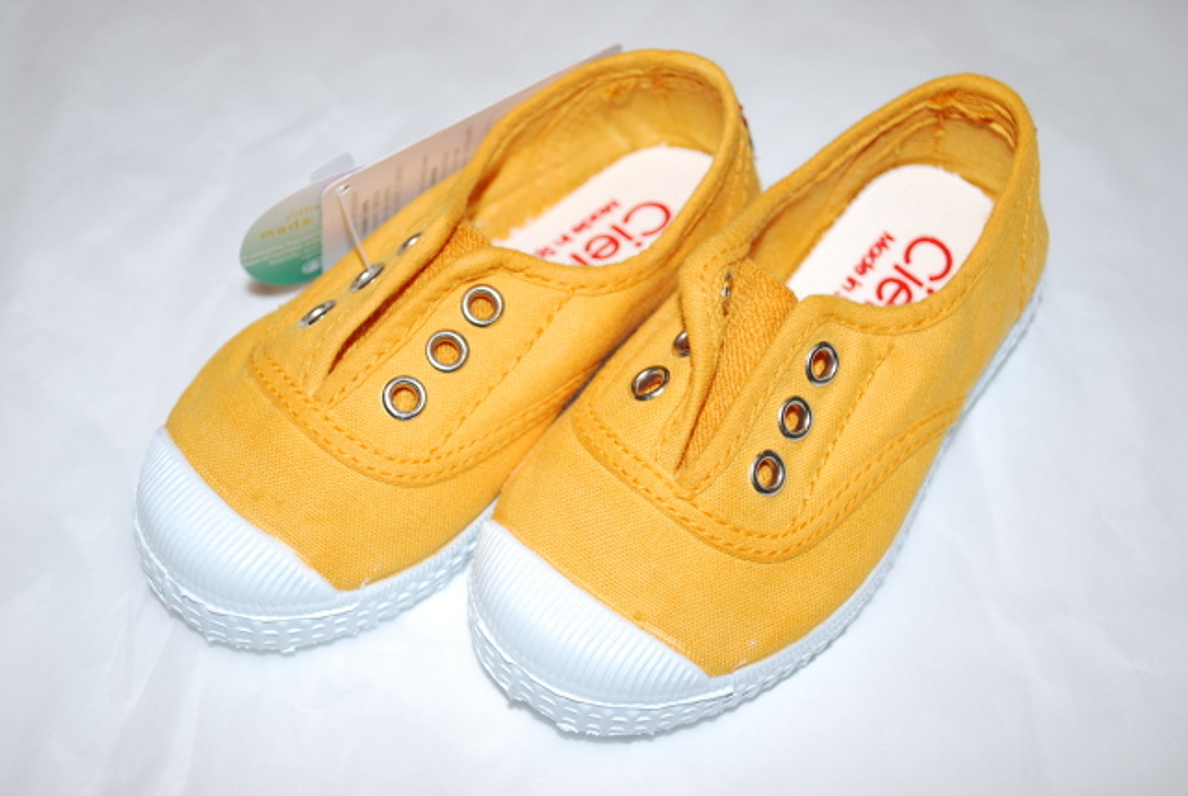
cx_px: 594
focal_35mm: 51
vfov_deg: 26.6
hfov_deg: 38.8
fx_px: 1686
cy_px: 398
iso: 200
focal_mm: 34
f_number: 5
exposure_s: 1/60
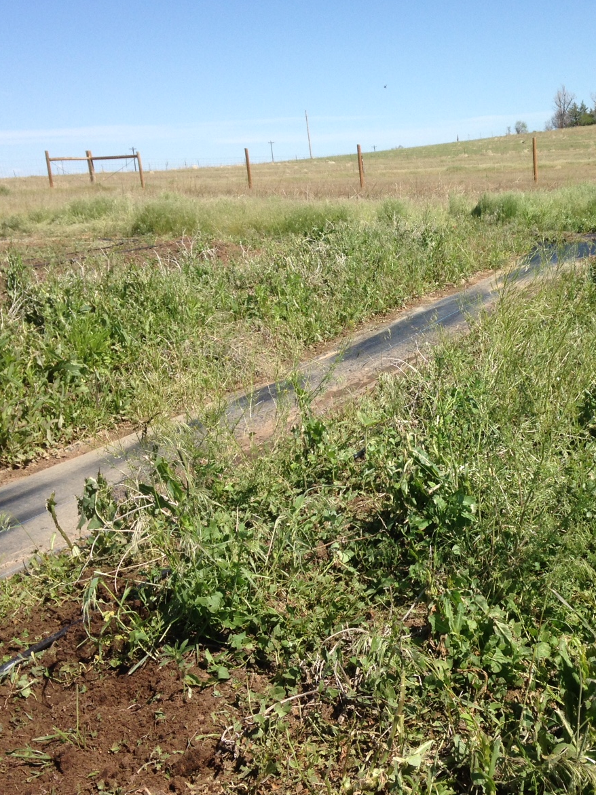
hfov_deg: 31.0
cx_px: 437
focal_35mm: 46
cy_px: 390
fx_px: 1056
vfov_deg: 41.2
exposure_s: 1/1391
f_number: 2.4
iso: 50
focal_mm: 4.12
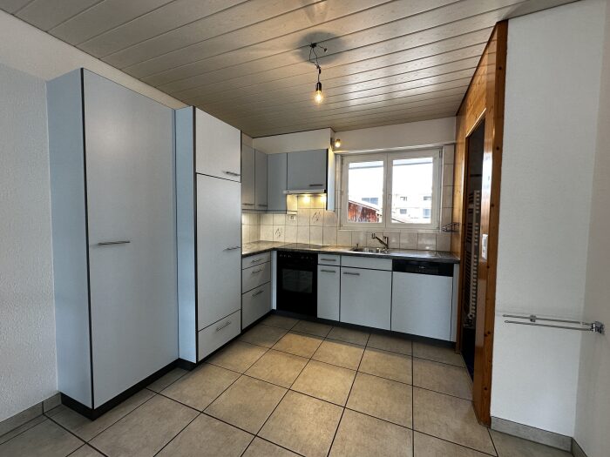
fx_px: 247
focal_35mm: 14
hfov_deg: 102.1
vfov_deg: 85.7
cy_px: 228
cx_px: 305
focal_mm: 2.22
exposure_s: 1/100
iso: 125
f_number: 2.2
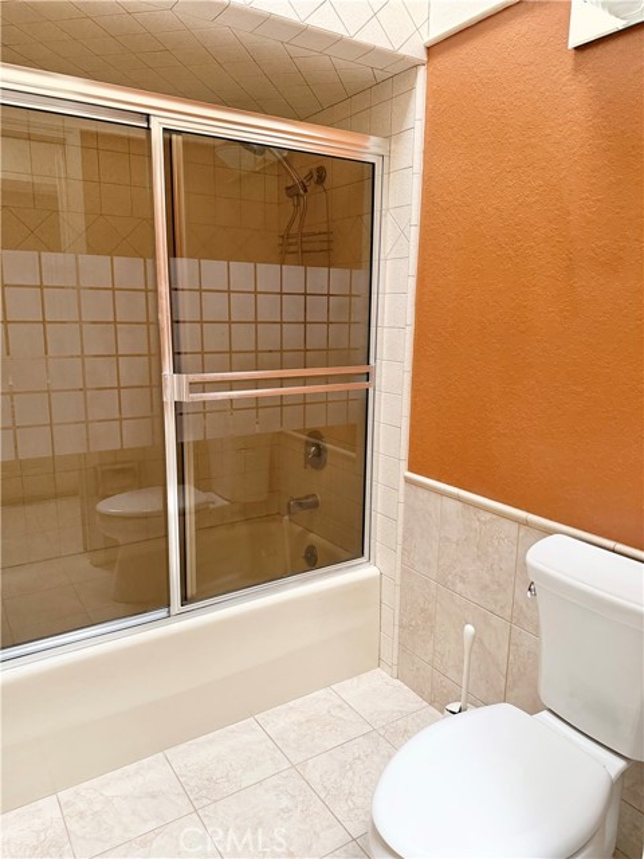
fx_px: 595
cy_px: 430
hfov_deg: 56.8
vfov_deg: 71.6
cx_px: 322
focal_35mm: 24
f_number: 1.78
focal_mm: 6.76
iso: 400
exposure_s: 1/60
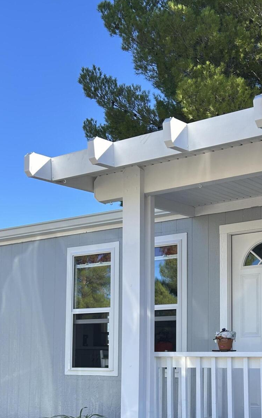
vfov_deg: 41.9
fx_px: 525
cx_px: 232
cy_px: 326
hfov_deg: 27.1
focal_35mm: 46
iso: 50
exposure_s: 1/1280
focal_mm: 5.7
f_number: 1.5
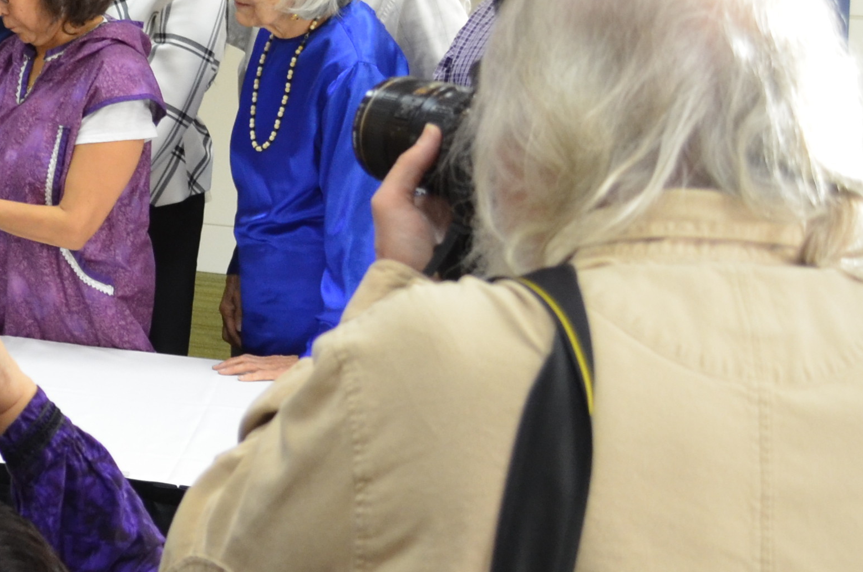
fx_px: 2273
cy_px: 234
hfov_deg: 19.4
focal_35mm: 95
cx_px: -336
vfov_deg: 14.3
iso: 800
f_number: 3.8
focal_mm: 20
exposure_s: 1/40
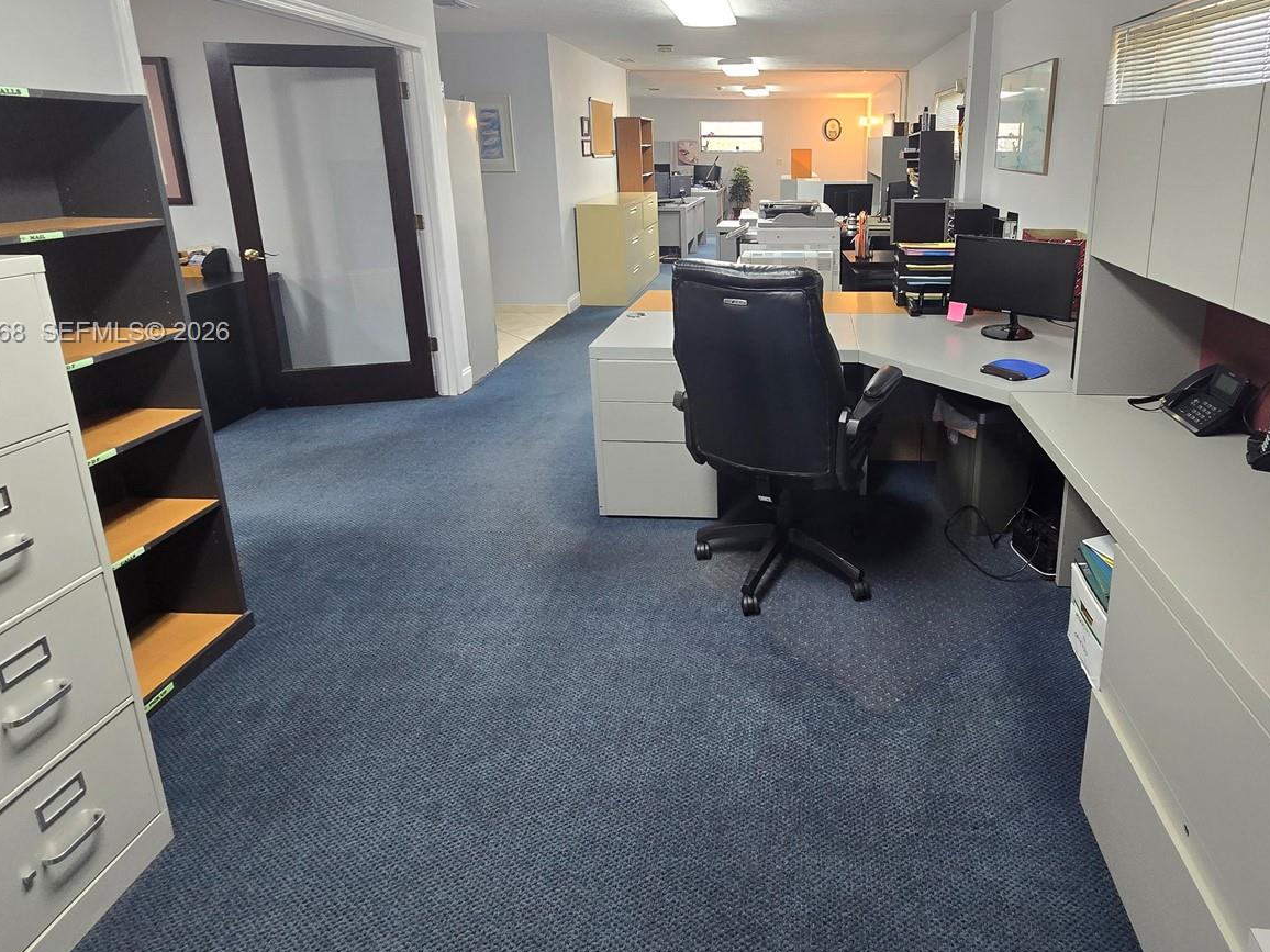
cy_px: 334
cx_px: 767
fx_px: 660
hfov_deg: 86.6
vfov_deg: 70.0
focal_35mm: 18
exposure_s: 1/60
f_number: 2.2
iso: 200
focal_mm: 2.2
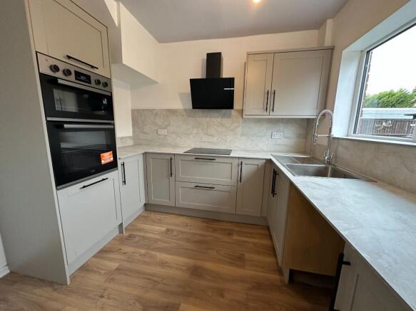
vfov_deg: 85.7
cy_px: 156
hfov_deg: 102.1
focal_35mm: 14
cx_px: 208
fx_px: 168
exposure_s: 1/69
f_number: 2.2
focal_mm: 2.22
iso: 320
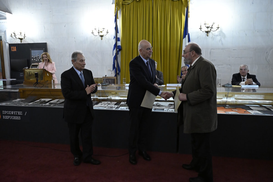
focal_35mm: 24
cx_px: 136
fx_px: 182
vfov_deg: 53.1
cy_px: 91
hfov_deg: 73.7
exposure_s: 1/160
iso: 6400
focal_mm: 24
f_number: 3.2
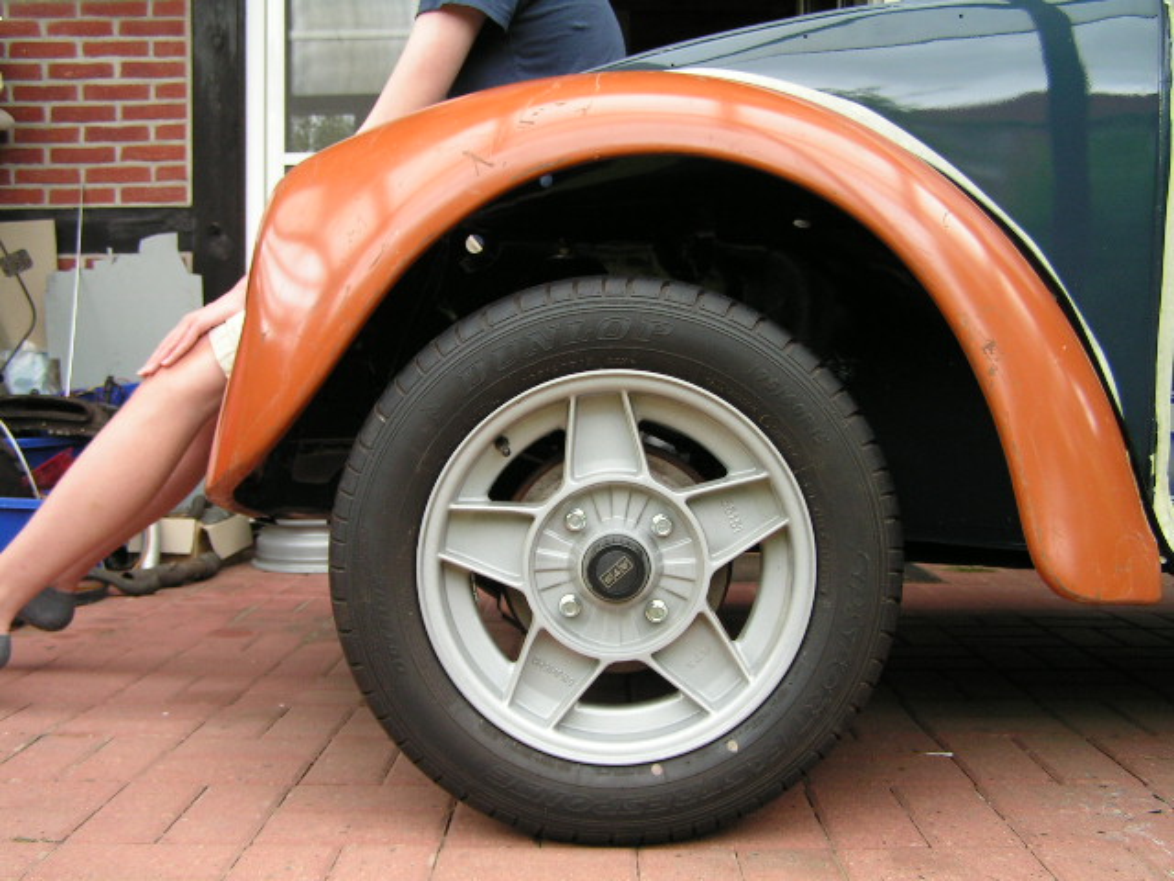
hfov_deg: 49.0
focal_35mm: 38
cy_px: 440
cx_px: 587
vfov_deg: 37.7
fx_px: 1289
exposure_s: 1/40
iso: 80
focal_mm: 6.3
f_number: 2.8
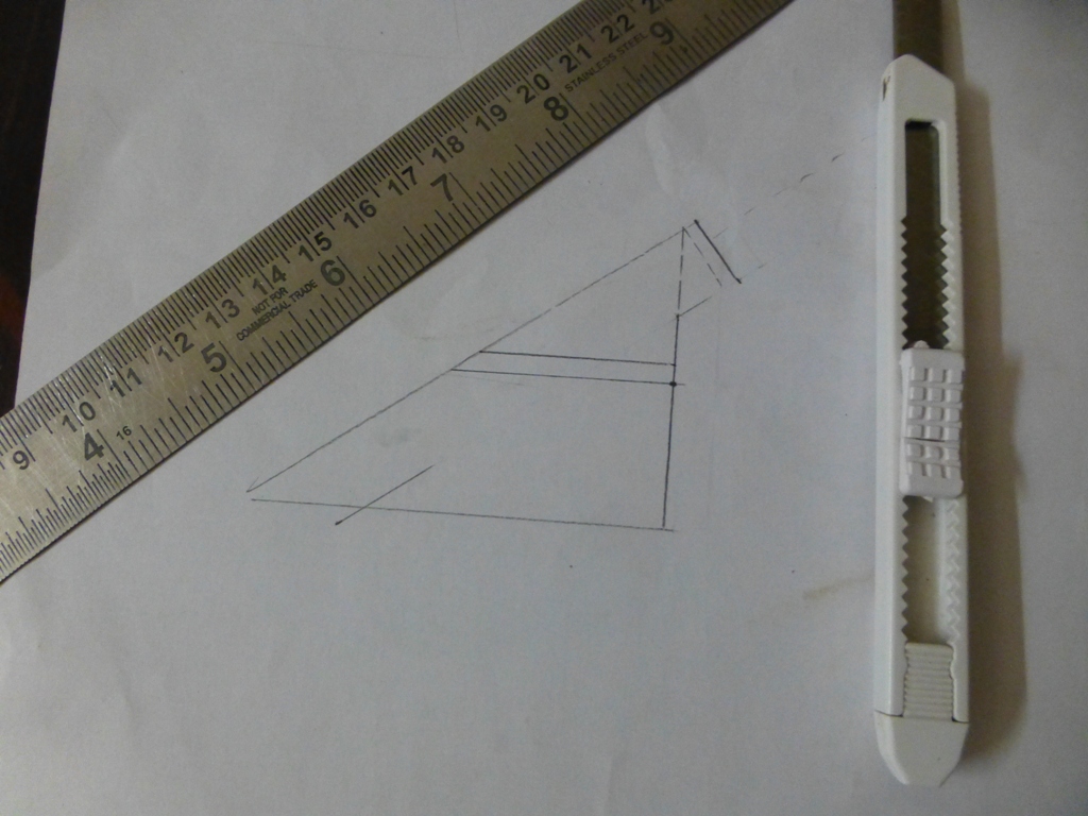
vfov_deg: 56.8
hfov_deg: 71.6
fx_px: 754
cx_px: 544
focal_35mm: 24
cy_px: 408
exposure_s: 1/25
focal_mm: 4.3
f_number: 3.3
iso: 800
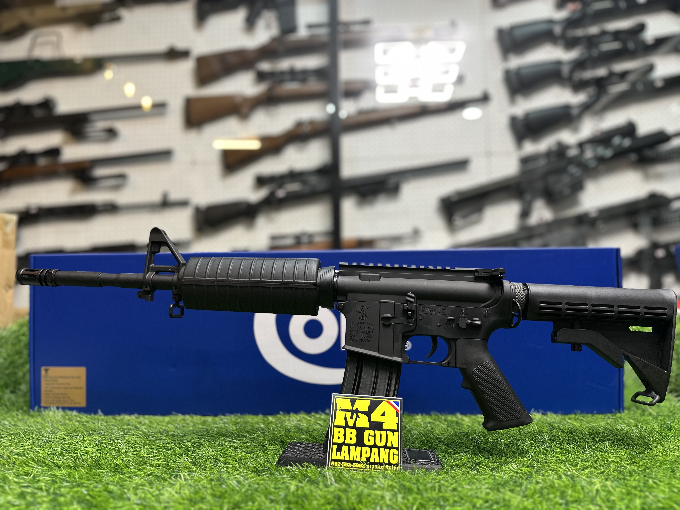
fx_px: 471
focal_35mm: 24
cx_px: 340
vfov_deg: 56.8
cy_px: 255
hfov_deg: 71.6
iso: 125
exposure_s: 1/50
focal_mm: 6.86
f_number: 1.78
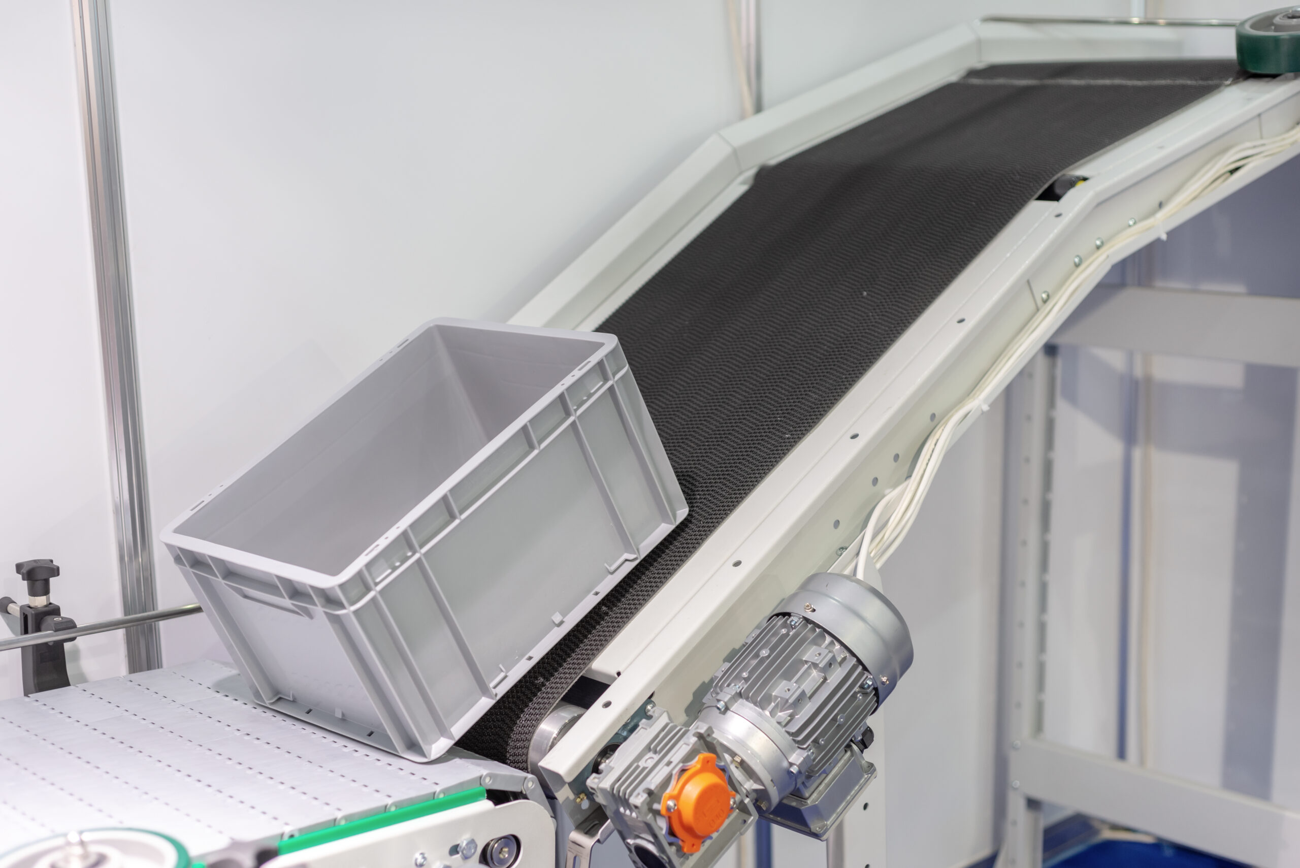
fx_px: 1806
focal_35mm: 50
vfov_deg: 27.0
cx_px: 650
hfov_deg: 39.6
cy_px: 434
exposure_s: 1/60
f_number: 3.2
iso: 500
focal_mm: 50
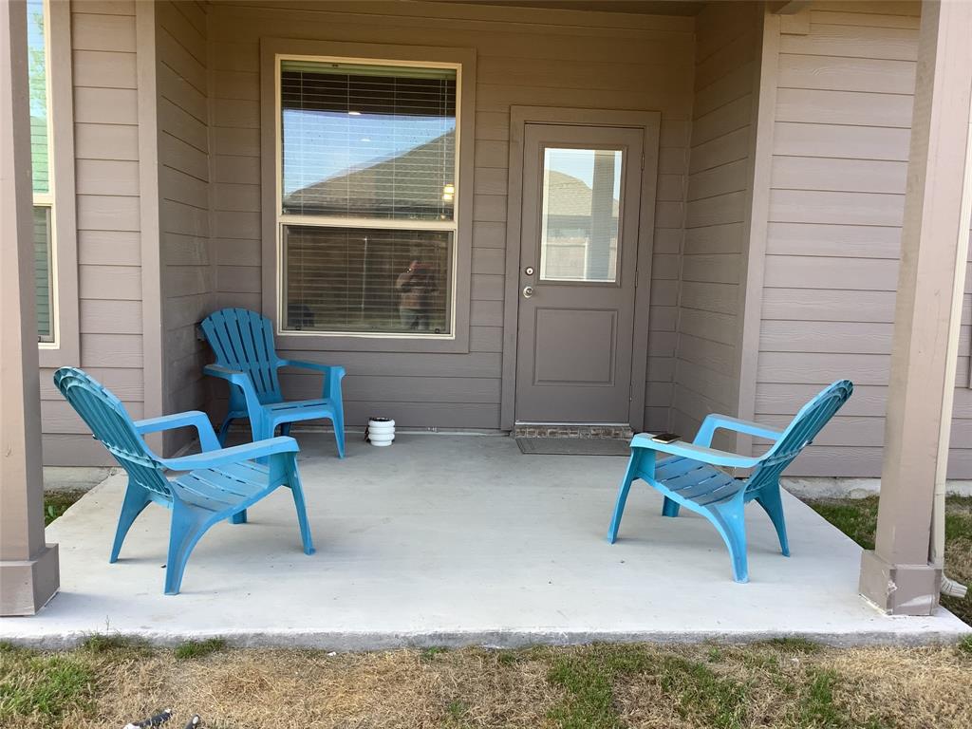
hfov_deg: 58.4
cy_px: 364
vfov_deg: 45.4
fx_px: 870
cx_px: 486
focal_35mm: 31
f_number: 2.4
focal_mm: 3.3
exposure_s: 1/120
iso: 25
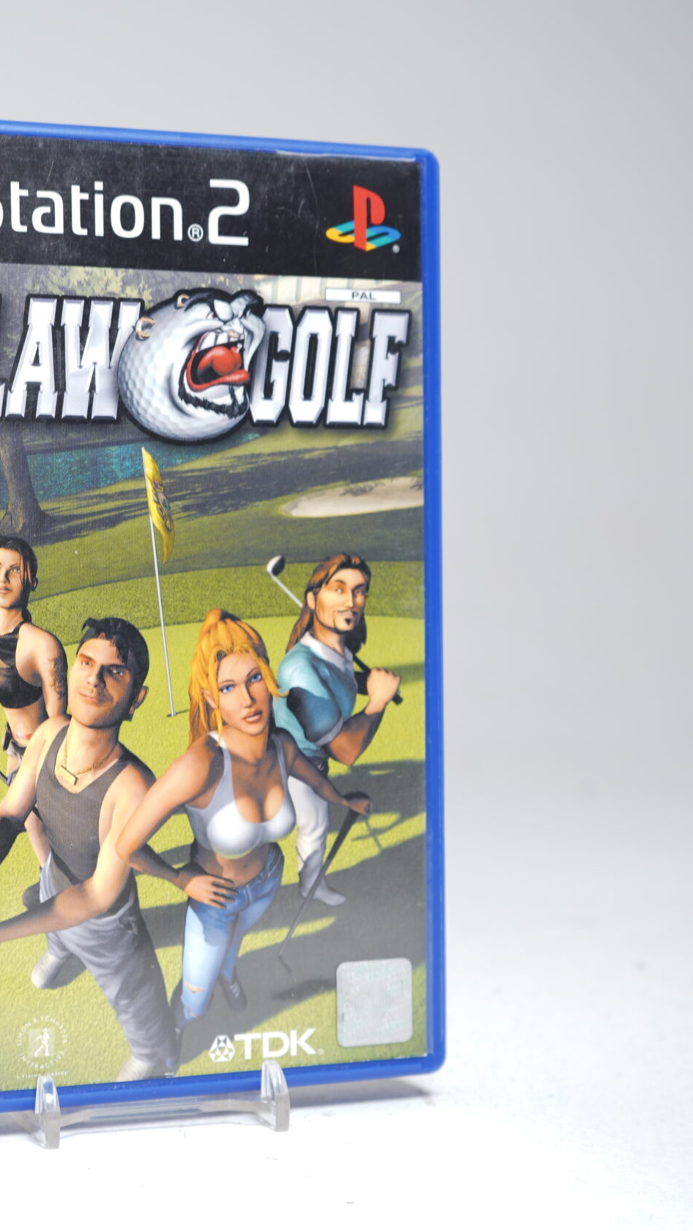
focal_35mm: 67
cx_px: 110
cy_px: 609
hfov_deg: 17.8
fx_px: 2188
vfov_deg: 31.4
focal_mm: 42
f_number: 5.6
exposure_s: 1/2.5
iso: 64
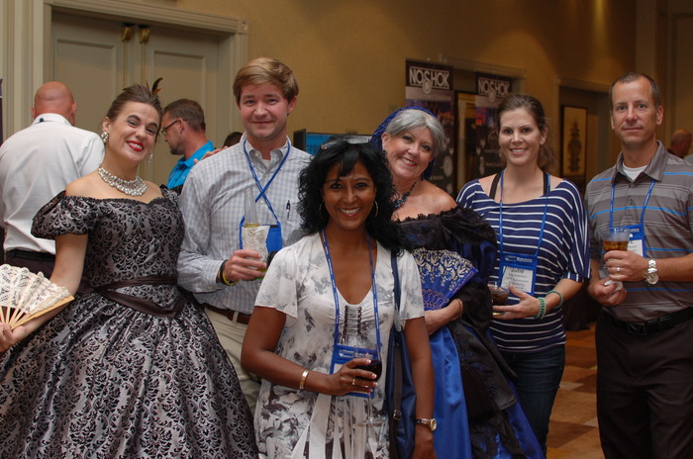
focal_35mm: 52
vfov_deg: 25.7
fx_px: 1009
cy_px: 230
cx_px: 346
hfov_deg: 37.9
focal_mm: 35
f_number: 4
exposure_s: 1/60
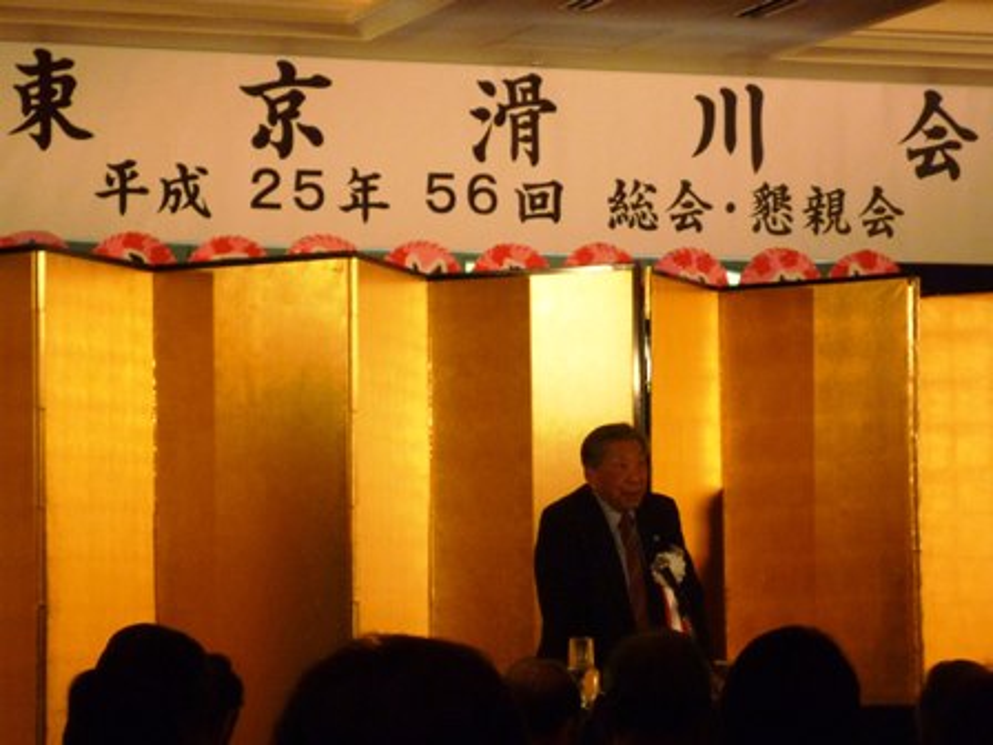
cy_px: 372
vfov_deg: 11.9
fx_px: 3586
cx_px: 496
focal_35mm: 125
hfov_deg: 15.8
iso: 400
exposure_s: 1/80
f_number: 5.9
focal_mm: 22
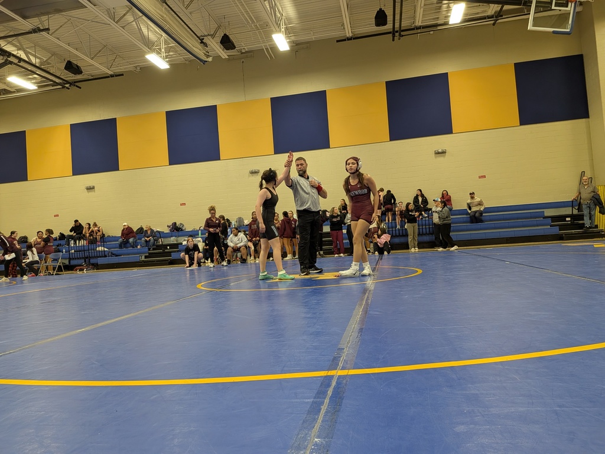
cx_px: 302
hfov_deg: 71.6
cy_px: 227
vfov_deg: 56.8
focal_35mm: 24
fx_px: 419
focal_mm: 4.53
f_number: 1.7
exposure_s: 1/130
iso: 311
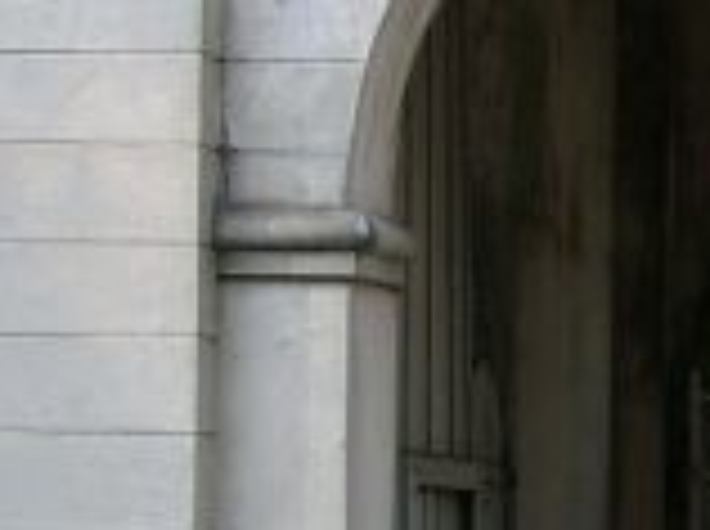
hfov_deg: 8.4
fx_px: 4669
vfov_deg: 6.5
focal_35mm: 228
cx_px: 1209
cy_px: 269
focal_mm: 9.29
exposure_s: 1/270
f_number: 4
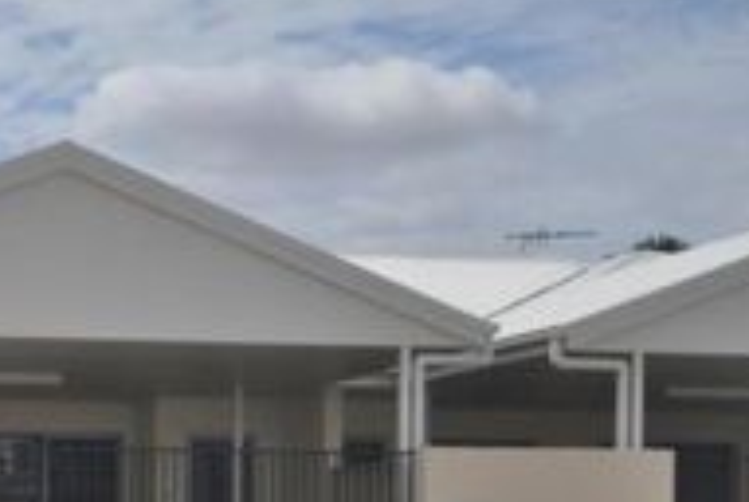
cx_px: -59
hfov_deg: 23.6
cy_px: 586
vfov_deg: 16.3
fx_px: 1688
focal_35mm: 81
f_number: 18
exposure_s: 1/200
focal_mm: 22
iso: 200
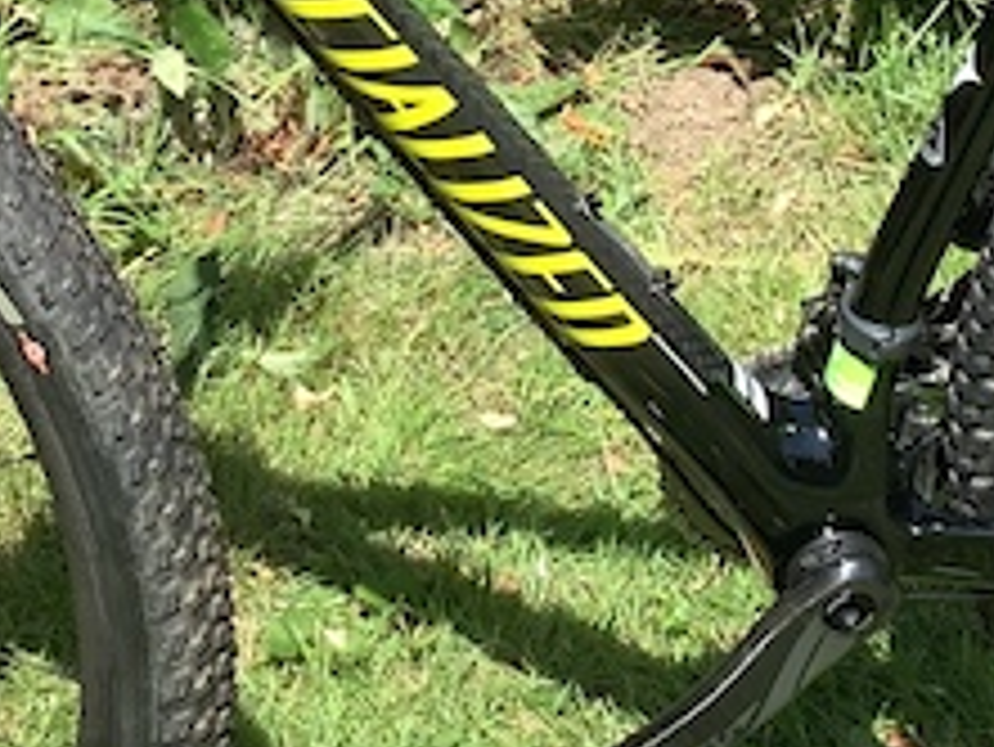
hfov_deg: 17.5
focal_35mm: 112
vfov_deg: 13.2
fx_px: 3218
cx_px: 630
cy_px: 130
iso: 25
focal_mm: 3.3
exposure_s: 1/543
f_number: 2.4
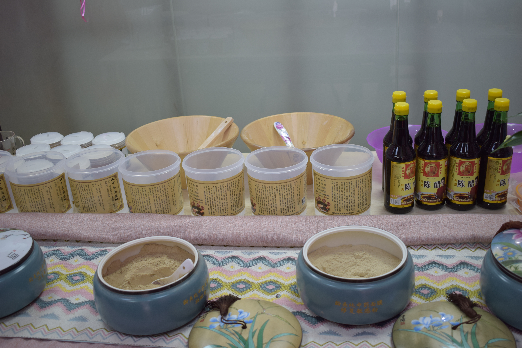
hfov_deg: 49.6
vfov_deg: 34.2
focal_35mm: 39
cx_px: 261
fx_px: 565
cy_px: 174
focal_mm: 26
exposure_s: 1/50
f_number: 4
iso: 250
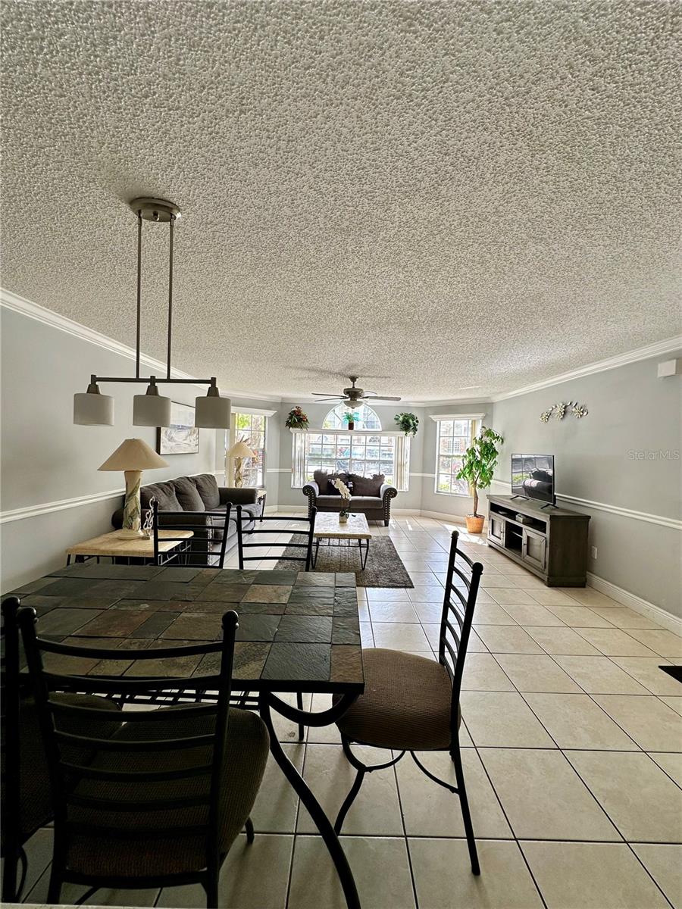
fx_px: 368
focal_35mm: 14
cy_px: 454
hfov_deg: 85.7
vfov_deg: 102.1
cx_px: 341
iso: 40
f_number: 2.2
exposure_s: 1/104
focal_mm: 2.22
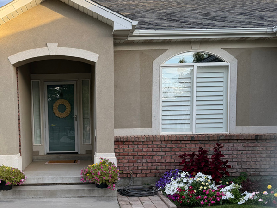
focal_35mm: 41
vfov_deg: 34.6
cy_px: 150
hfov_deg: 44.5
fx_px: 328
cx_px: 75
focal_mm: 6.76
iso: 100
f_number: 1.78
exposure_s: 1/370
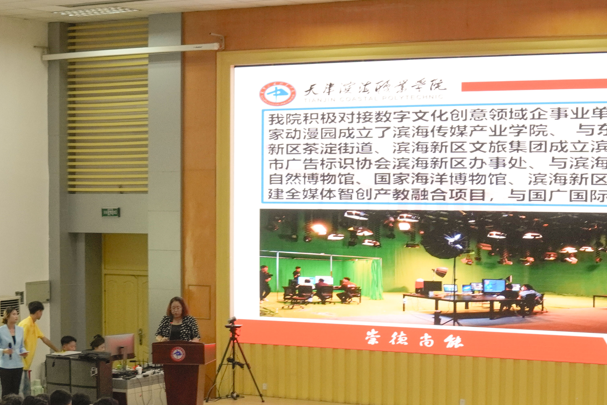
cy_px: 398
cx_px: 401
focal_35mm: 90
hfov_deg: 22.5
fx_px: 1517
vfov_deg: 14.9
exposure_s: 1/30
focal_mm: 30
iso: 1000
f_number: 9
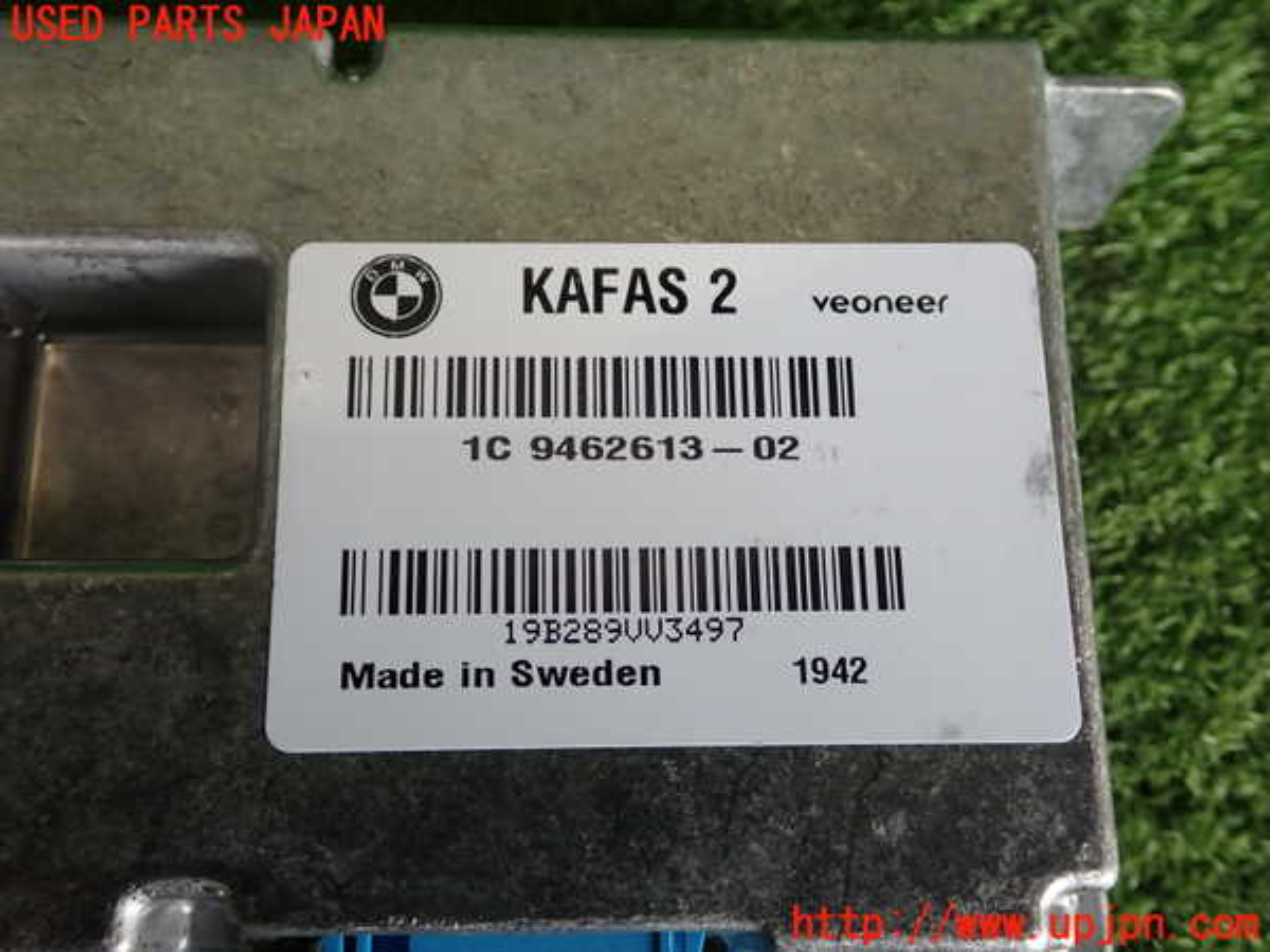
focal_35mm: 36
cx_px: 635
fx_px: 1321
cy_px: 476
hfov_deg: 51.4
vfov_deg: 39.7
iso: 200
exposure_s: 1/100
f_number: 2.5
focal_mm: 6.37
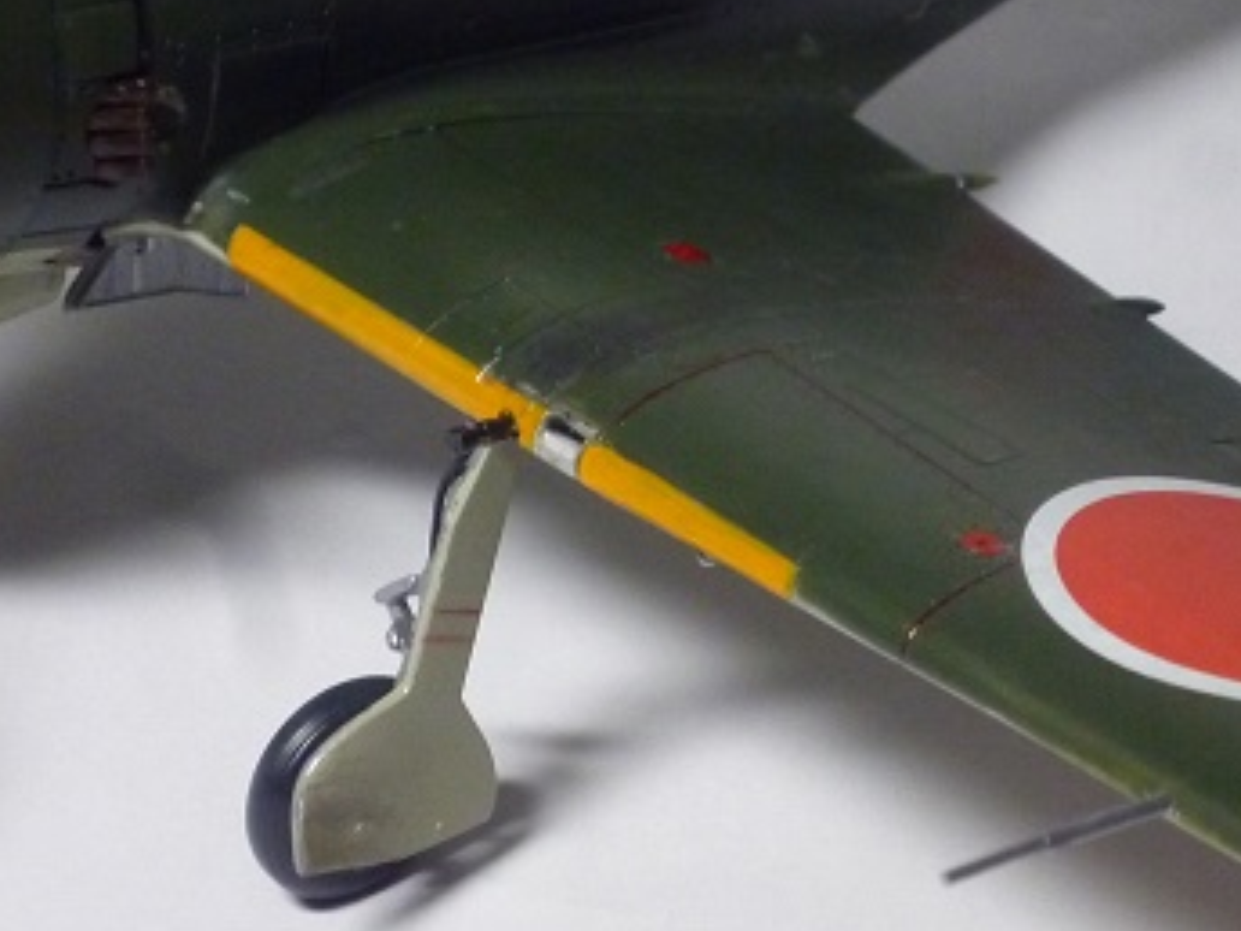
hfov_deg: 12.1
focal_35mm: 163
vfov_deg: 9.1
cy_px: 144
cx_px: 801
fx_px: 5844
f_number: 5
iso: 400
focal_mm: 12.5
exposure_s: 1/30
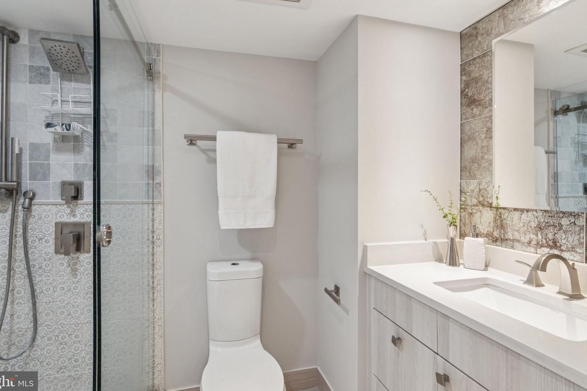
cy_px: 185
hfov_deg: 96.7
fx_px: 261
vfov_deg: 73.7
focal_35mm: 16
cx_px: 283
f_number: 7.1
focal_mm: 10
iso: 200
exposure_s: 1/6
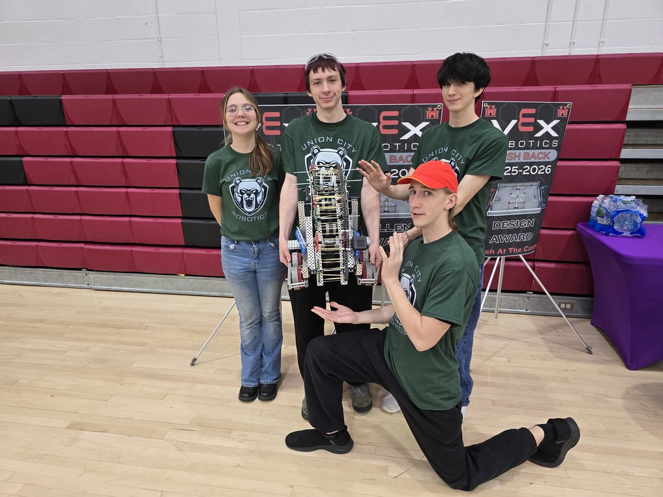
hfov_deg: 73.9
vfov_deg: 58.9
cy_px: 248
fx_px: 441
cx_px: 332
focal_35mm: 23
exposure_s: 1/120
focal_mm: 6.3
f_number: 1.7
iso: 125
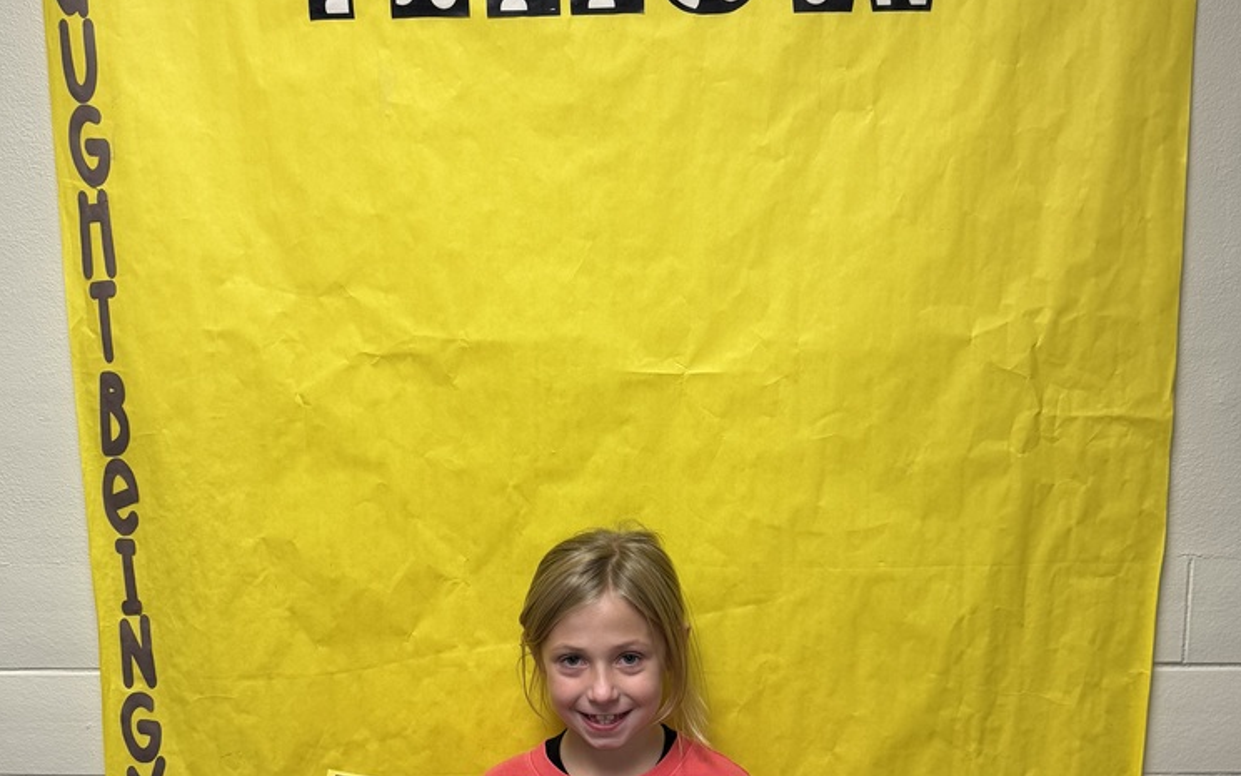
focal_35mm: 35
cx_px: 619
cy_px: 457
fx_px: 1184
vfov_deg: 36.2
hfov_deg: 55.3
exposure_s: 1/120
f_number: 1.78
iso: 160
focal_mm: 6.76
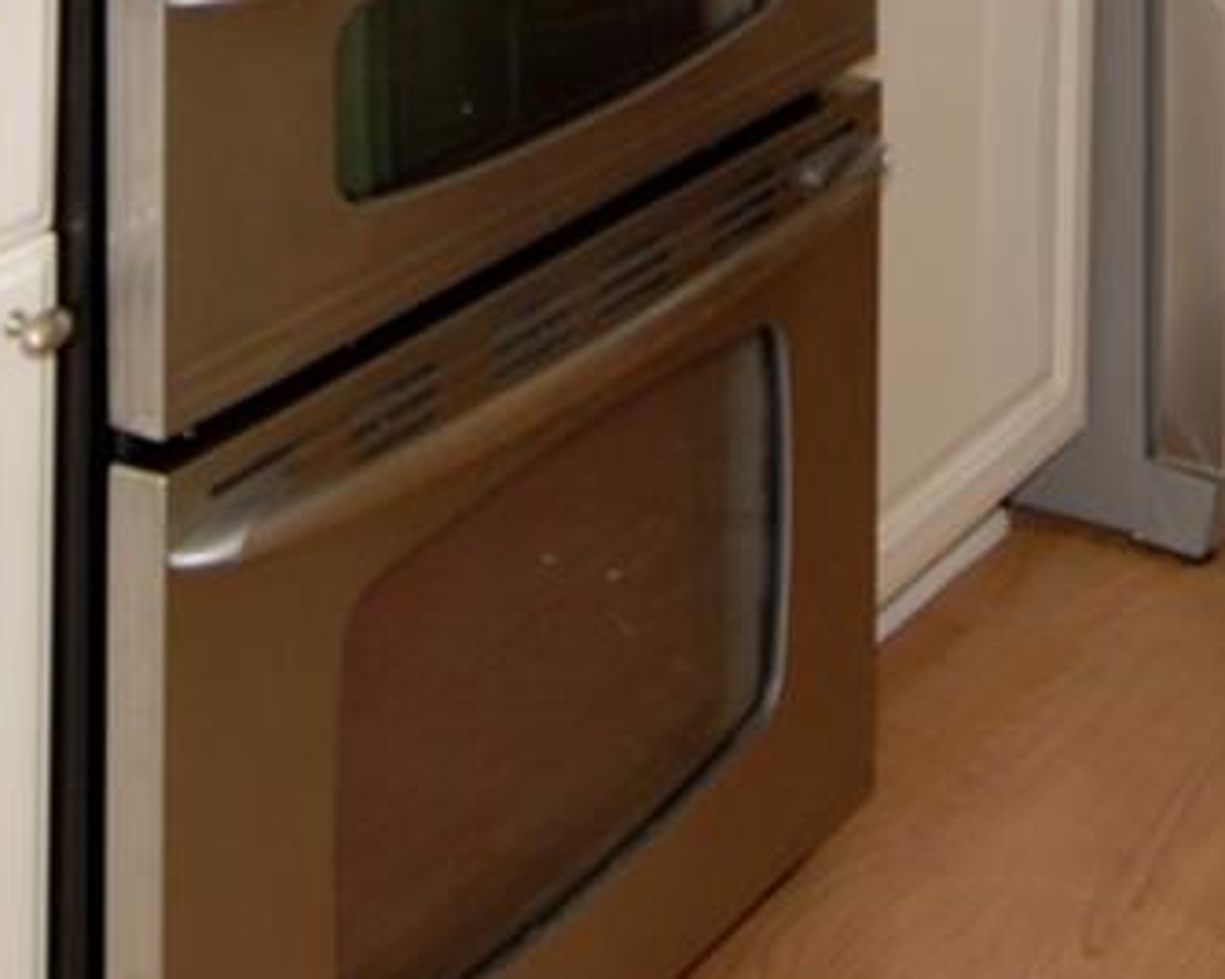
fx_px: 2936
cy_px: -887
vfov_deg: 15.6
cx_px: 888
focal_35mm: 81
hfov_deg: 23.4
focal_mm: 12
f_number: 6.3
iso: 200
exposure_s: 1/160
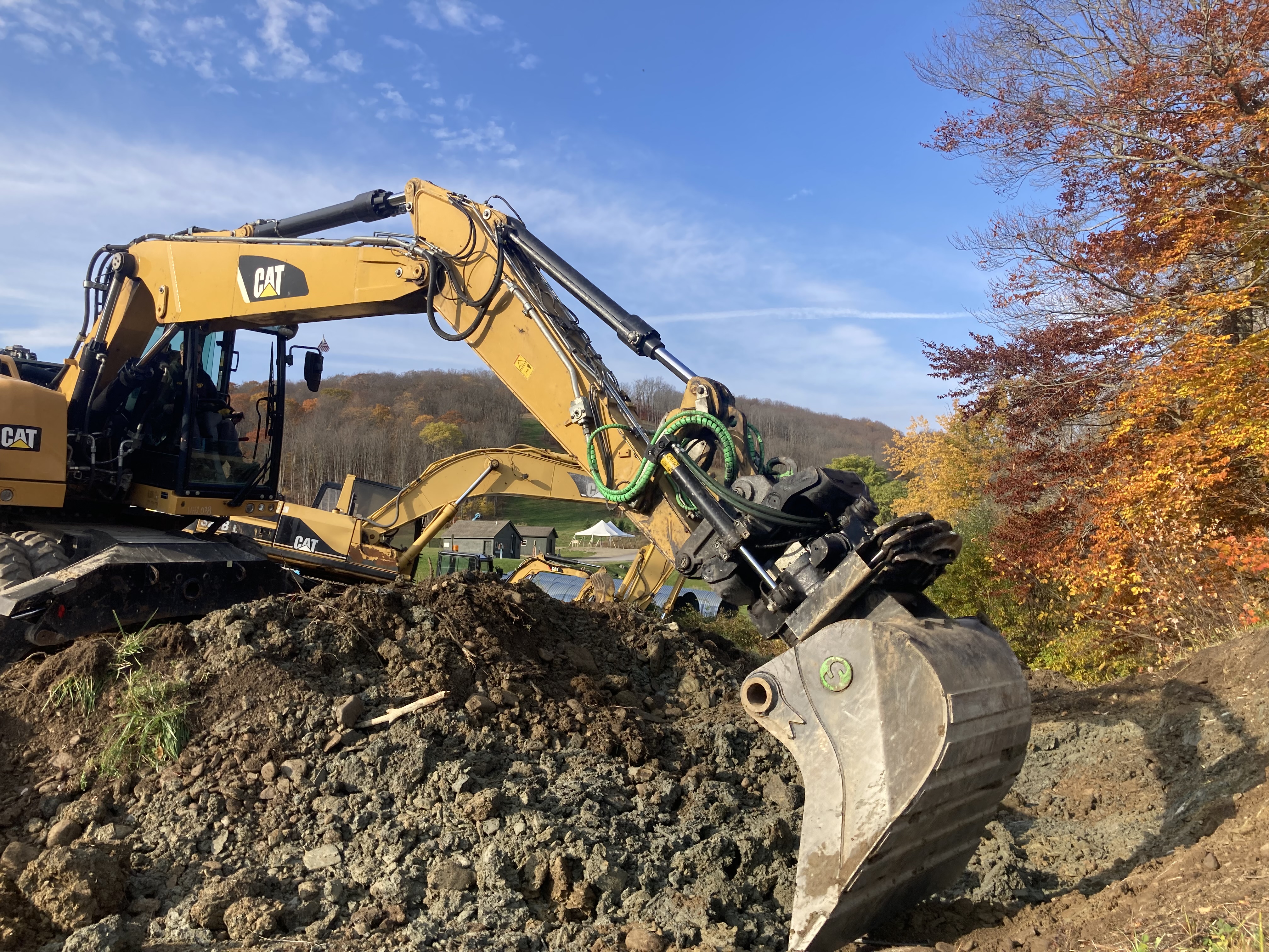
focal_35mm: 28
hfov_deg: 63.4
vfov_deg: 49.7
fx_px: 1026
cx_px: 634
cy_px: 476
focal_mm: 3.99
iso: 20
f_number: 1.8
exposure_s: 1/1185
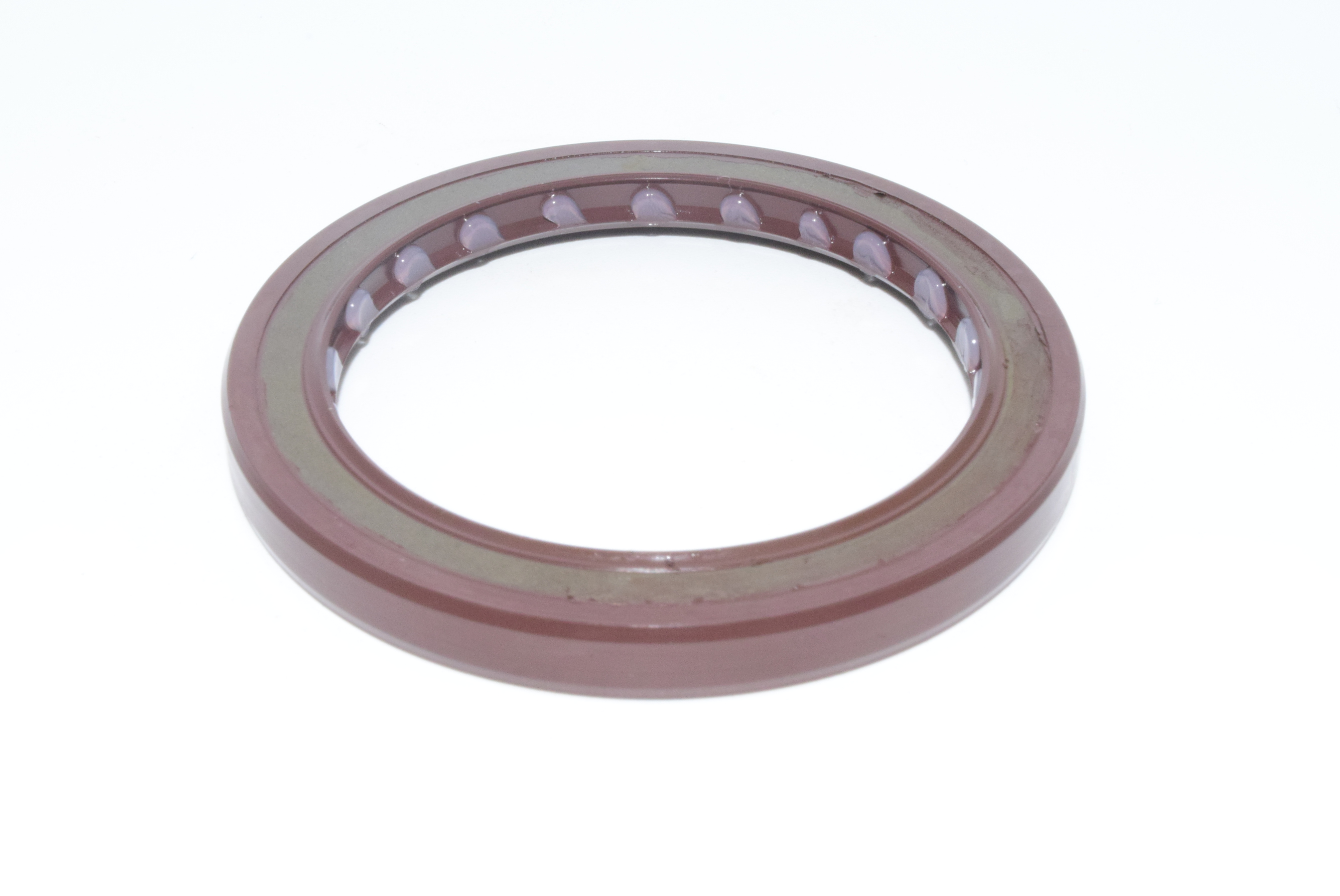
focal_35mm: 67
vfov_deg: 20.3
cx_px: 678
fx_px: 2496
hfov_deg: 30.1
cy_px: 408
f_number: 32
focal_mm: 40
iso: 1600
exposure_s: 1/60
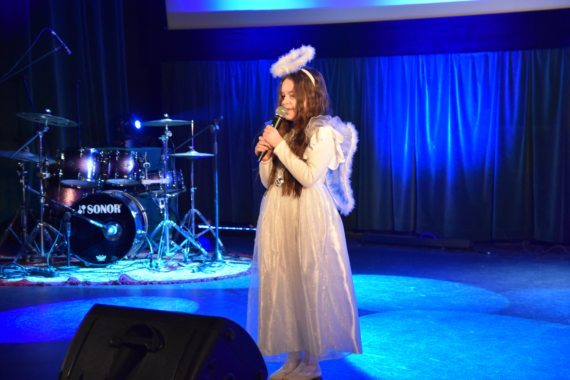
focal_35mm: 75
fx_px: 1187
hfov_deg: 27.0
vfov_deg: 18.2
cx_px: 285
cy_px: 190
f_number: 2.8
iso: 2200
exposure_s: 1/60
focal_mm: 50
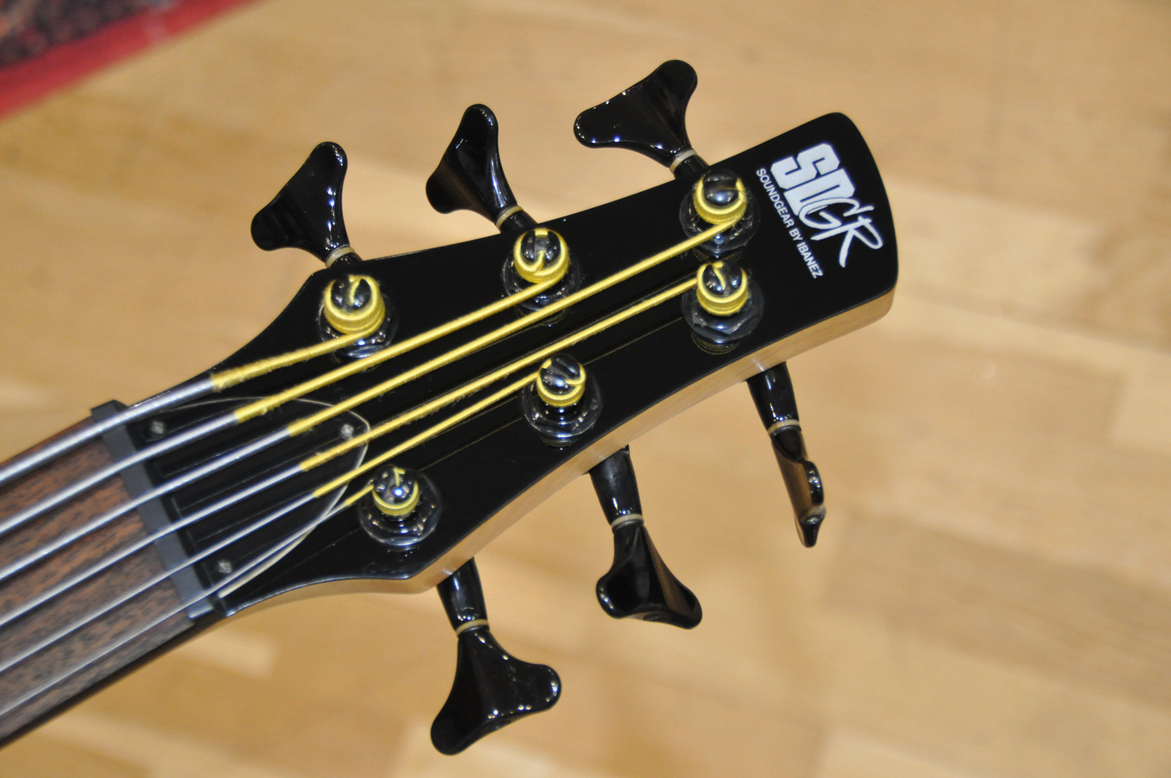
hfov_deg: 22.6
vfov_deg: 15.2
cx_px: 586
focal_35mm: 90
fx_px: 2924
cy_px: 389
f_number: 5
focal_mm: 60
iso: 2000
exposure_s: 1/100
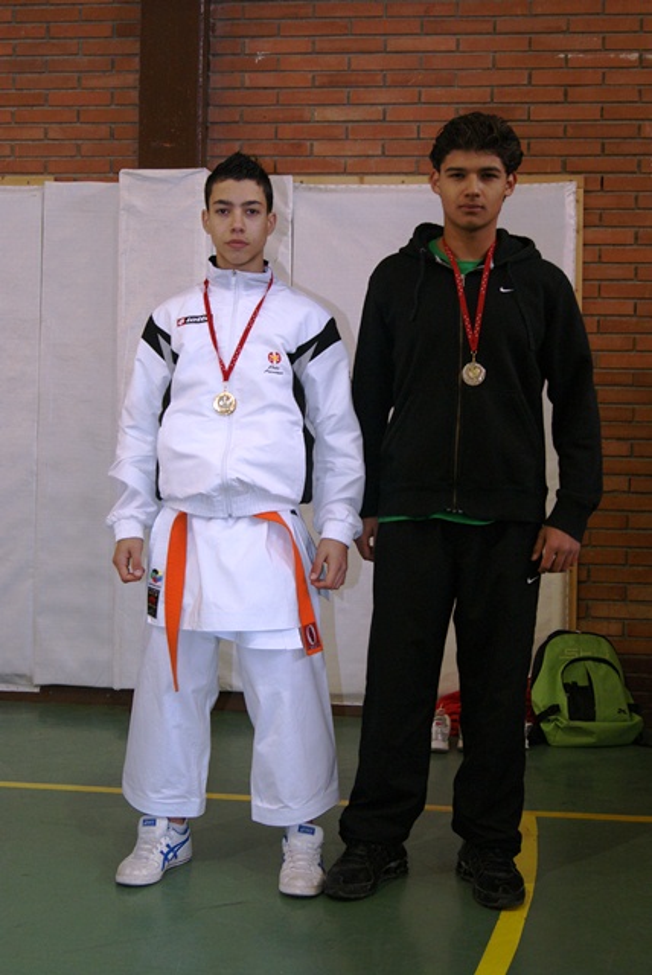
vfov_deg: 43.6
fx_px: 1220
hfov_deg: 29.9
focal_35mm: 45
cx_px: 326
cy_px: 488
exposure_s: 1/60
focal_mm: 30
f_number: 5.6
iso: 400
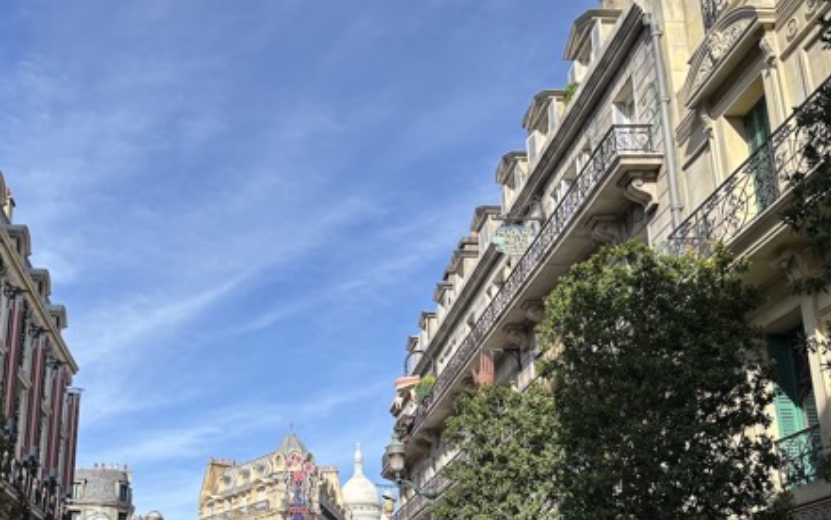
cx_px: 245
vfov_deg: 31.3
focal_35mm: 40
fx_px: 906
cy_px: 405
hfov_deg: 48.0
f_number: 1.6
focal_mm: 5.96
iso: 50
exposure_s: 1/2451
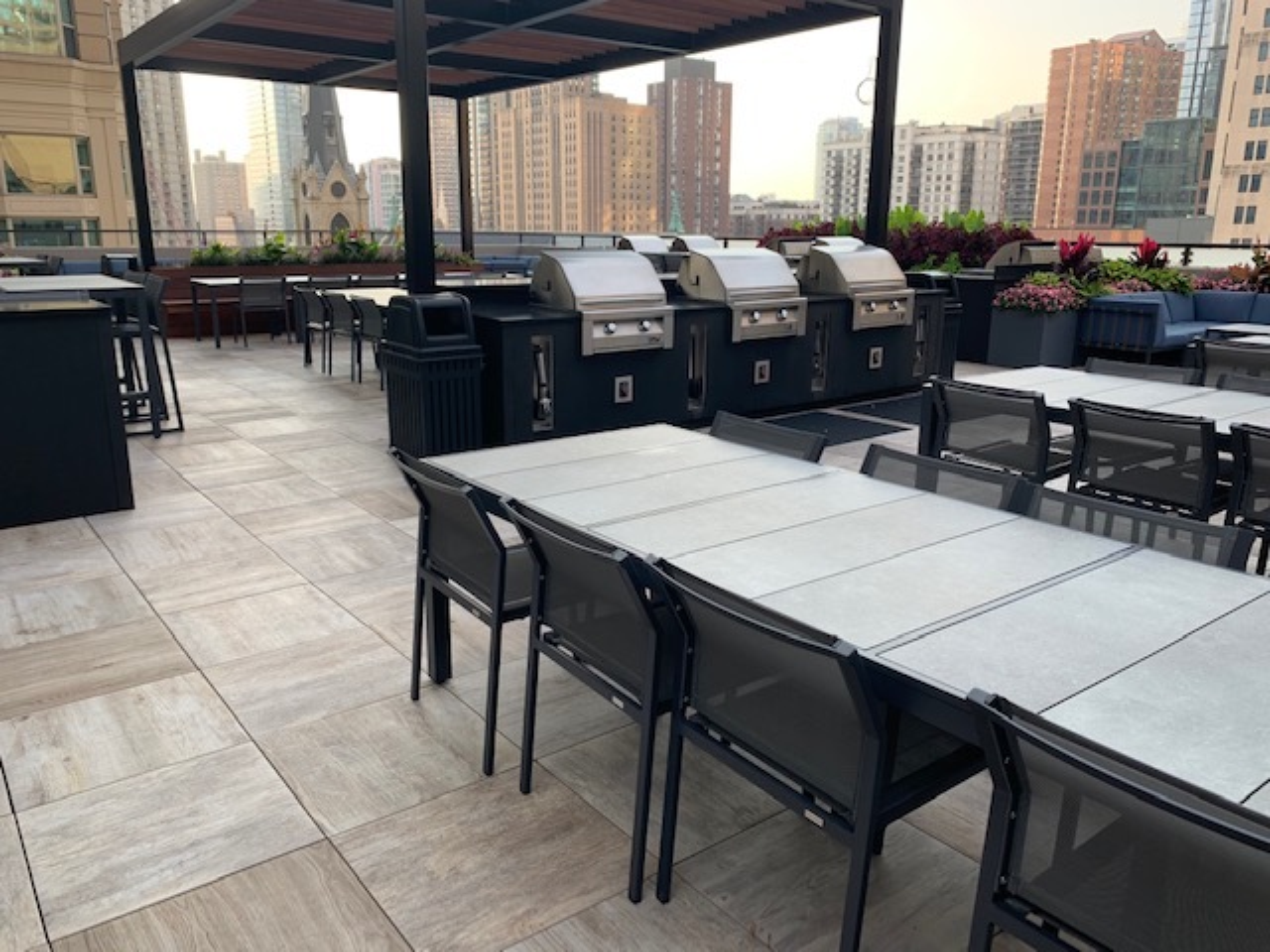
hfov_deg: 67.3
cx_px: 635
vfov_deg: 53.1
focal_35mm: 26
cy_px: 476
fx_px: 954
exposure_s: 1/197
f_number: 1.8
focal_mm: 4.25
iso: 25
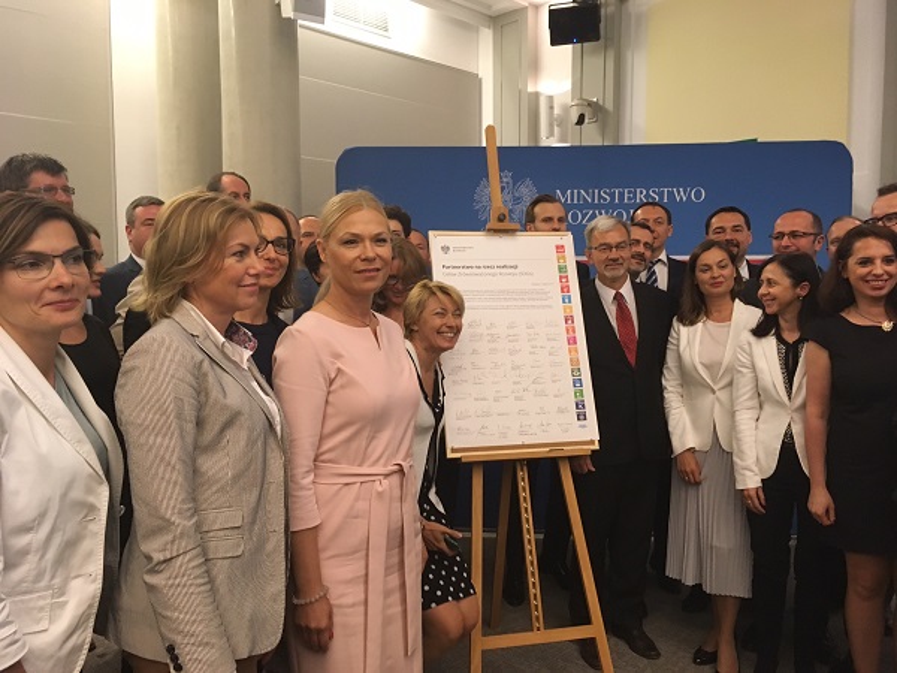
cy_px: 336
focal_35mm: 29
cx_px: 448
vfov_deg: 48.2
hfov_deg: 61.7
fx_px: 751
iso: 200
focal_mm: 4.15
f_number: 2.2
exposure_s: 1/33
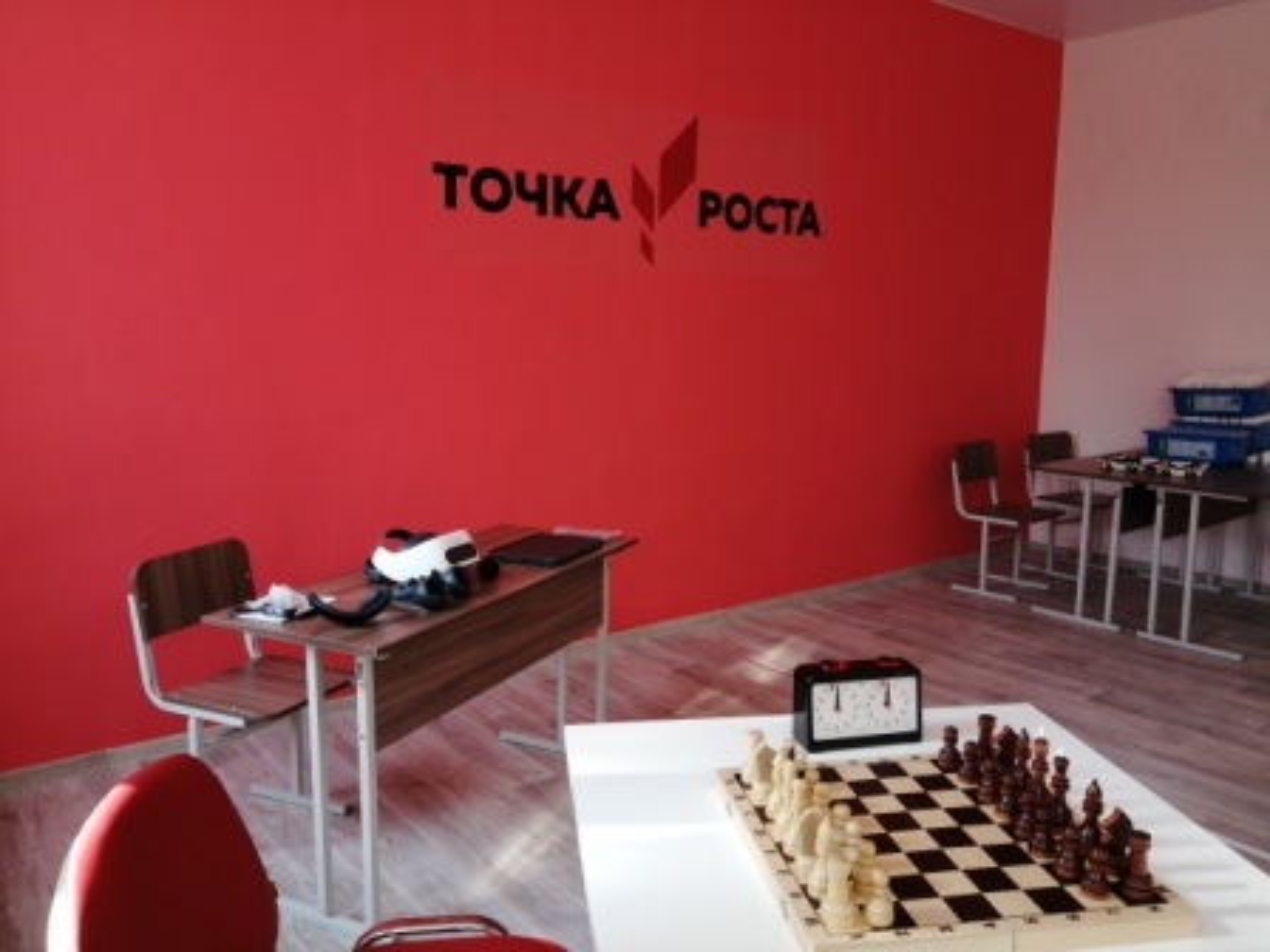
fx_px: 991
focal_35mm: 27
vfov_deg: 51.4
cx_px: 635
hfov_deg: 65.3
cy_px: 476
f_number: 1.8
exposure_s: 1/100
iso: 80
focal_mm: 3.62
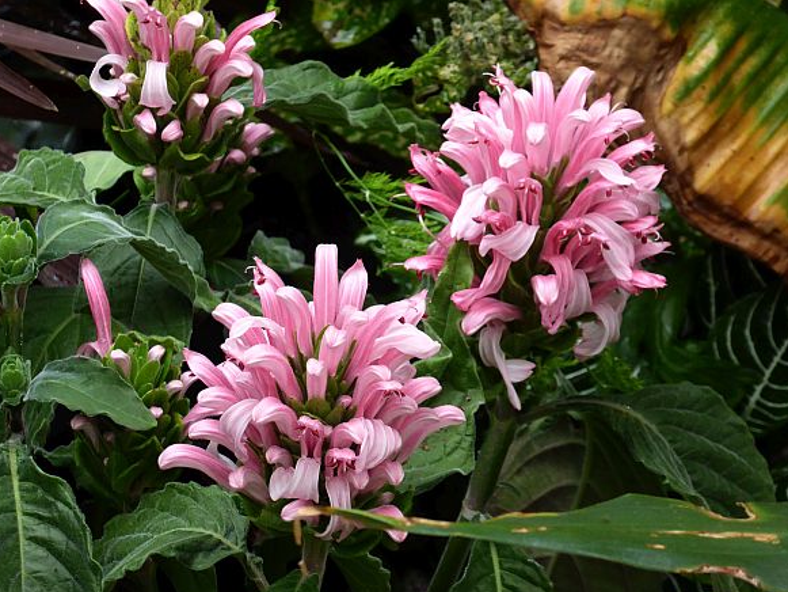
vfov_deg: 7.6
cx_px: 362
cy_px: 281
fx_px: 4440
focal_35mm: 195
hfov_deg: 10.1
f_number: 5.5
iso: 400
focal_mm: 28.7
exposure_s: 1/60
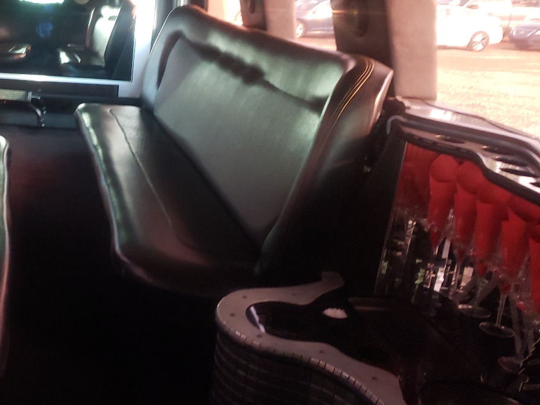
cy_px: 146
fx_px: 718
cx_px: 89
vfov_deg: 31.3
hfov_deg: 39.2
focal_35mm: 46
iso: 296
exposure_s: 1/40
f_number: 1.5
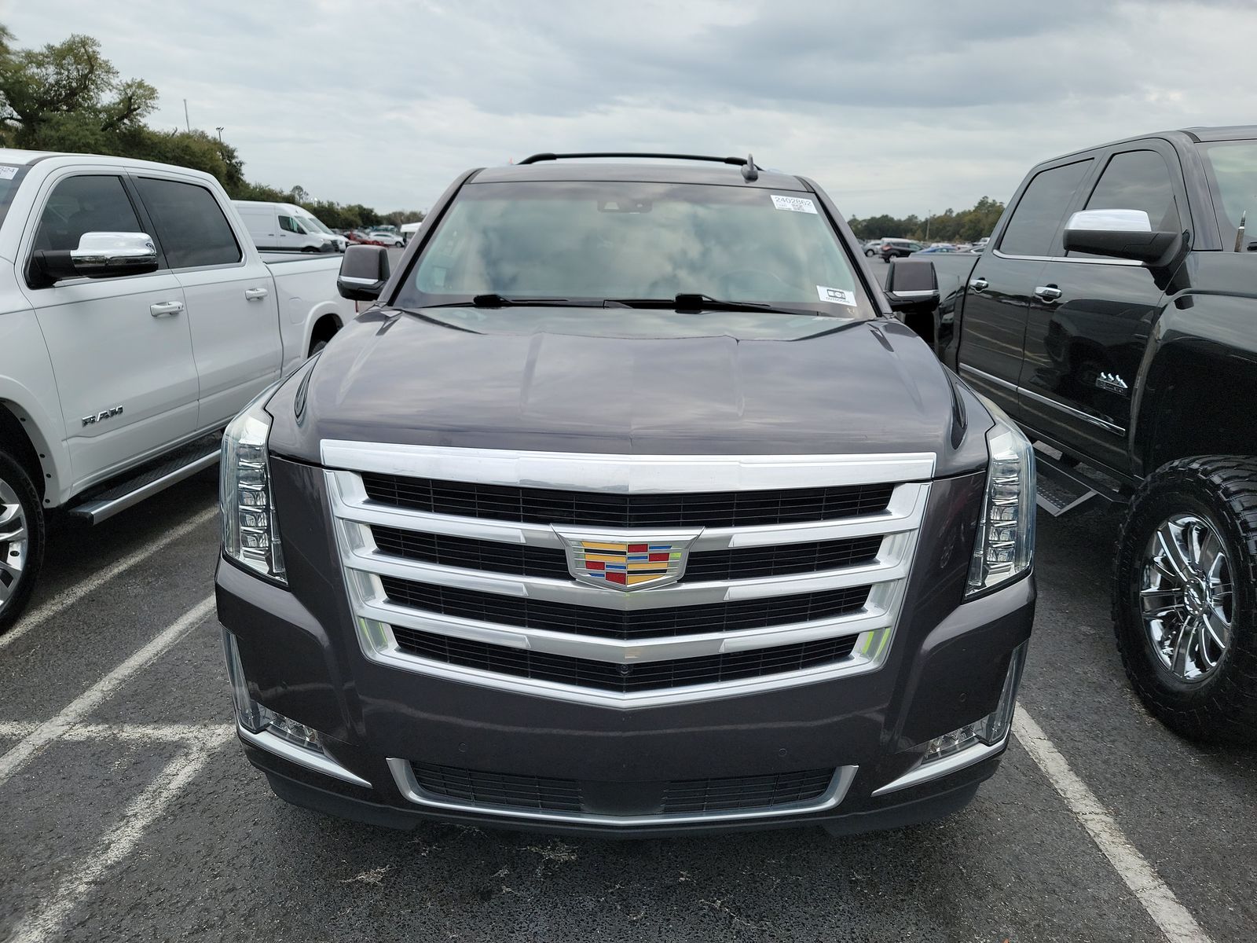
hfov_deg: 71.6
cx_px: 628
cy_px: 472
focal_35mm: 24
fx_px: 872
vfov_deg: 56.8
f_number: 1.8
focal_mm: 6.7
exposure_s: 1/184
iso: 50
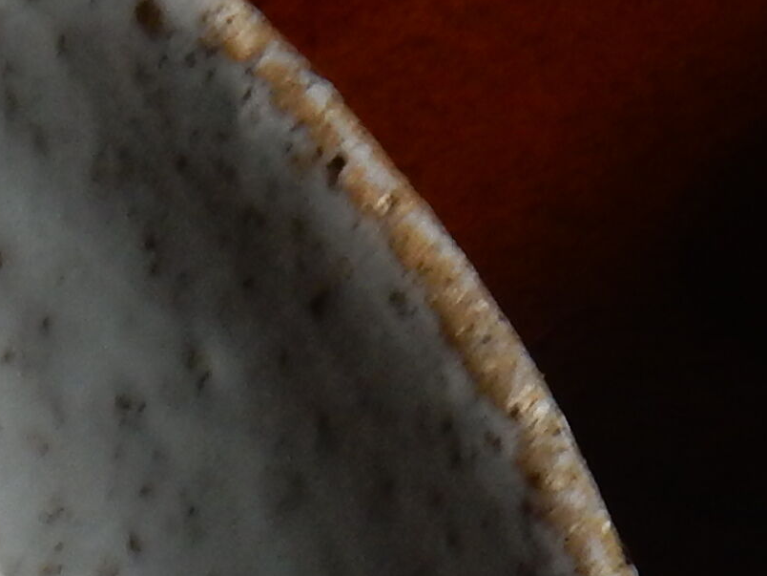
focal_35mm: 172
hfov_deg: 11.5
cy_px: 1358
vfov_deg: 8.0
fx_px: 3811
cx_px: 419
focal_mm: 5.4
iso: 125
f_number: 4
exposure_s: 1/40
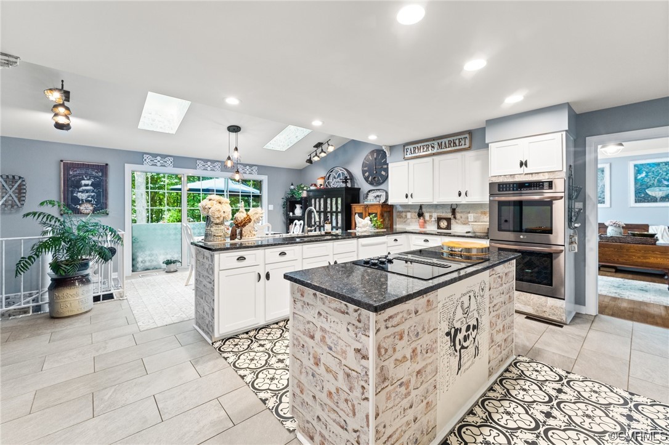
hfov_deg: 101.6
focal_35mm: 15
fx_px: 273
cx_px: 334
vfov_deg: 78.4
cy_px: 222
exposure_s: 1/13
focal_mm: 14.7
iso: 800
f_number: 7.1
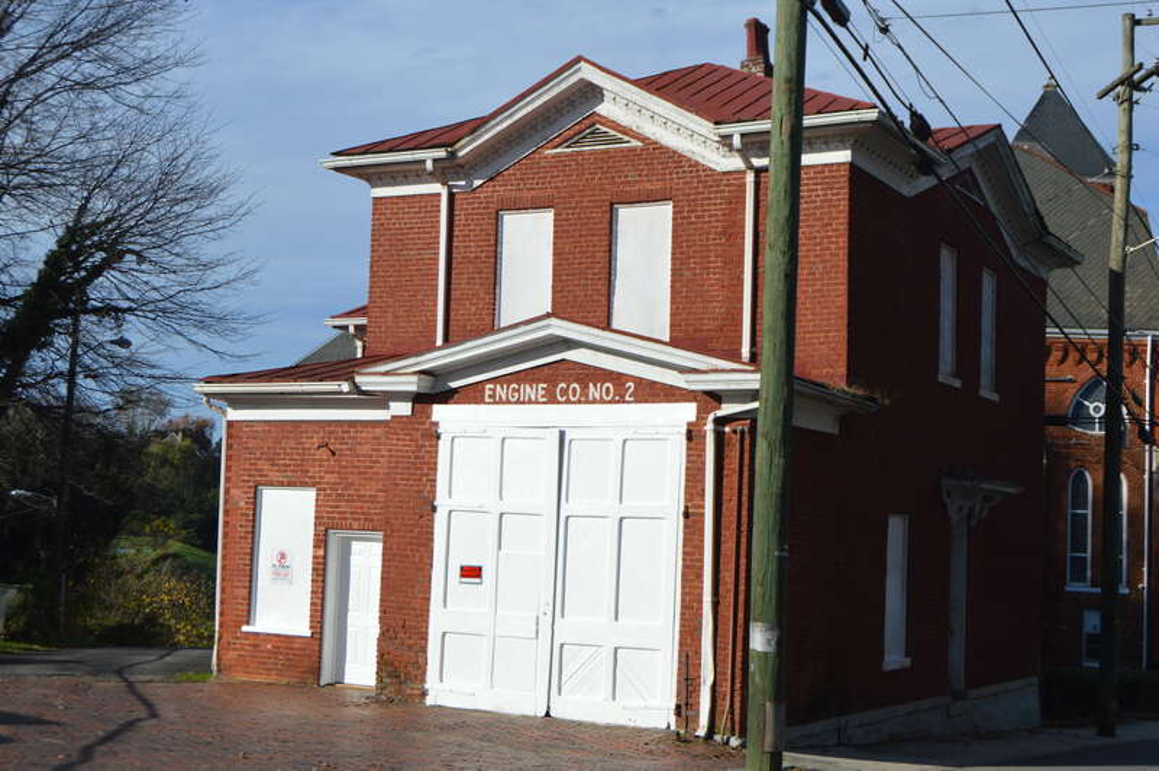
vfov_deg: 26.4
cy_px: 386
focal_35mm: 51
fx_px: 1641
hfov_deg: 38.9
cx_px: 580
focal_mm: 34
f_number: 10
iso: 100
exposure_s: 1/400
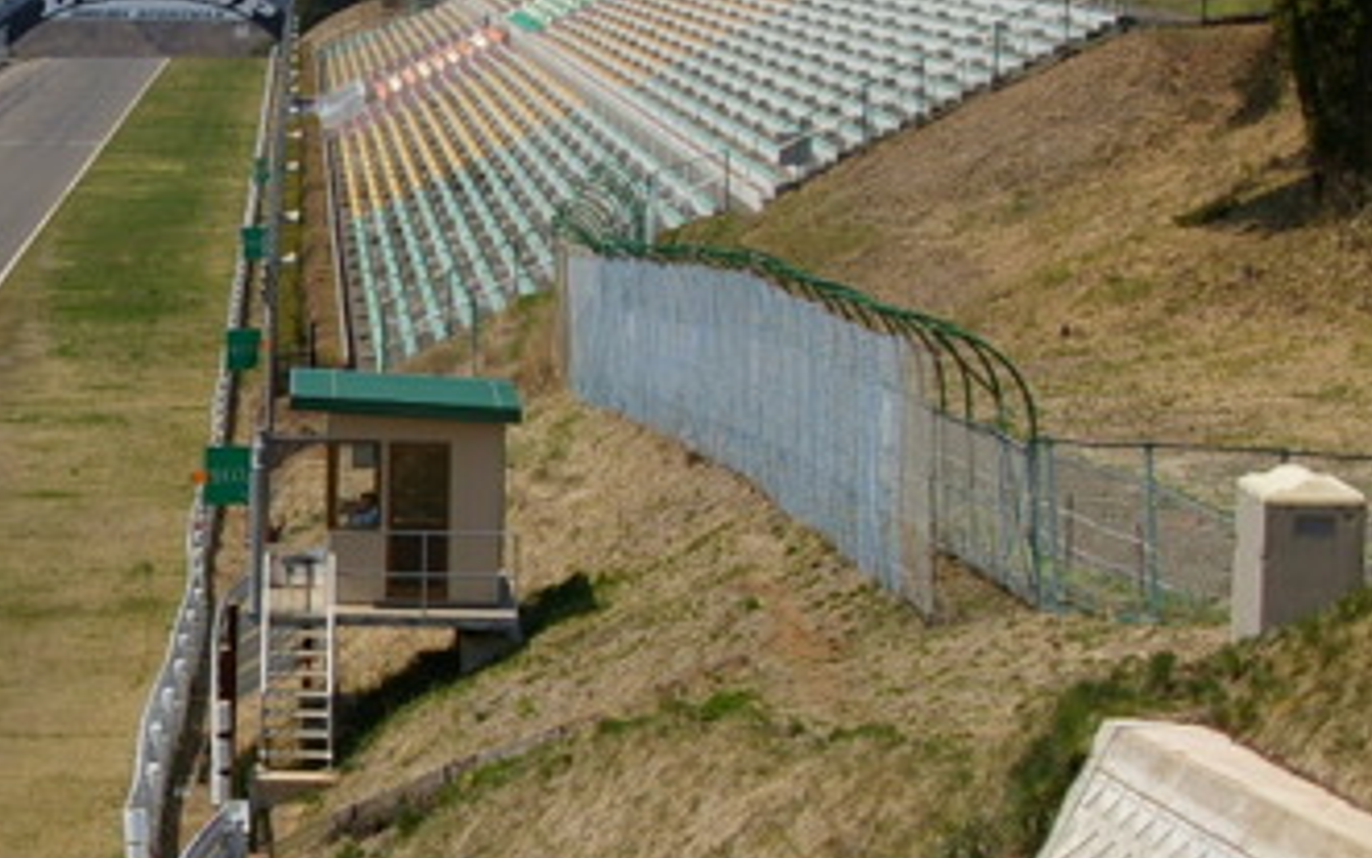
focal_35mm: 128
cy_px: 444
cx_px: -203
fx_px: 4771
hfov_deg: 15.8
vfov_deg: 10.3
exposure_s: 1/500
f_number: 9.5
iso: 200
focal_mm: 27
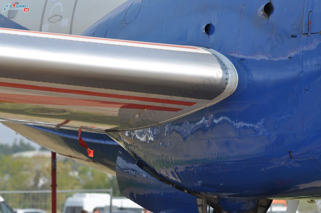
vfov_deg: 4.8
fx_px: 2538
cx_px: 160
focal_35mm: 285
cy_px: 106
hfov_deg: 7.2
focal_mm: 190
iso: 200
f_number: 8
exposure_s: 1/500
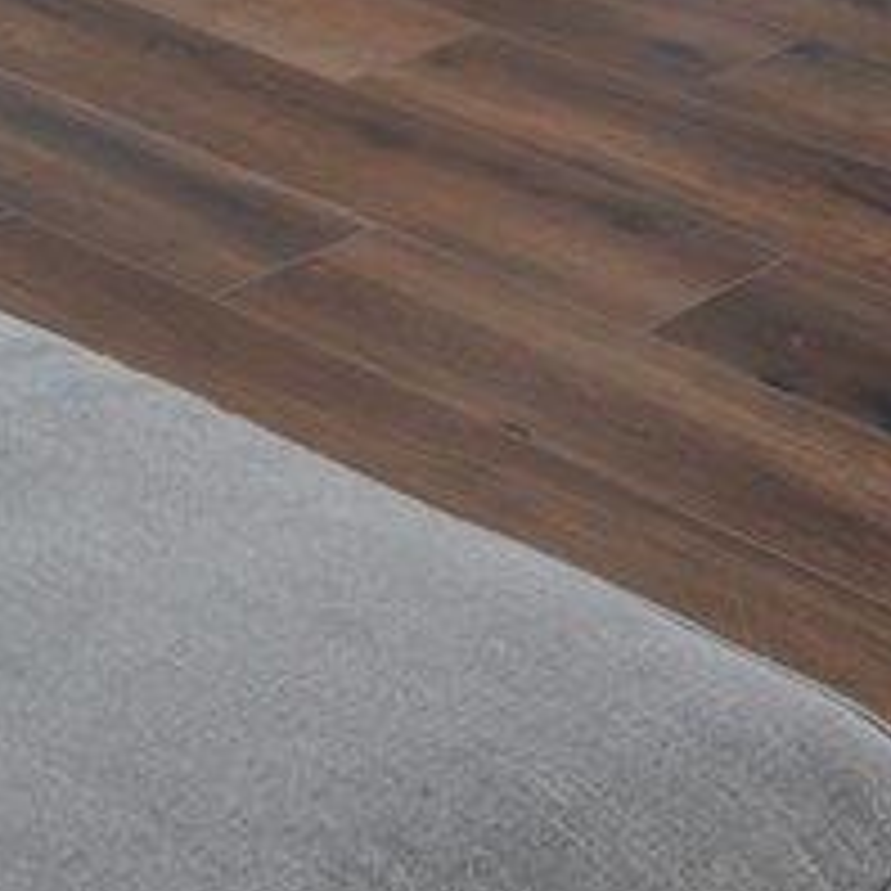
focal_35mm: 132
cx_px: -112
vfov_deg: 10.9
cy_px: -1341
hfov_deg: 13.0
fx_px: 3844
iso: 100
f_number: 8
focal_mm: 15
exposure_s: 5
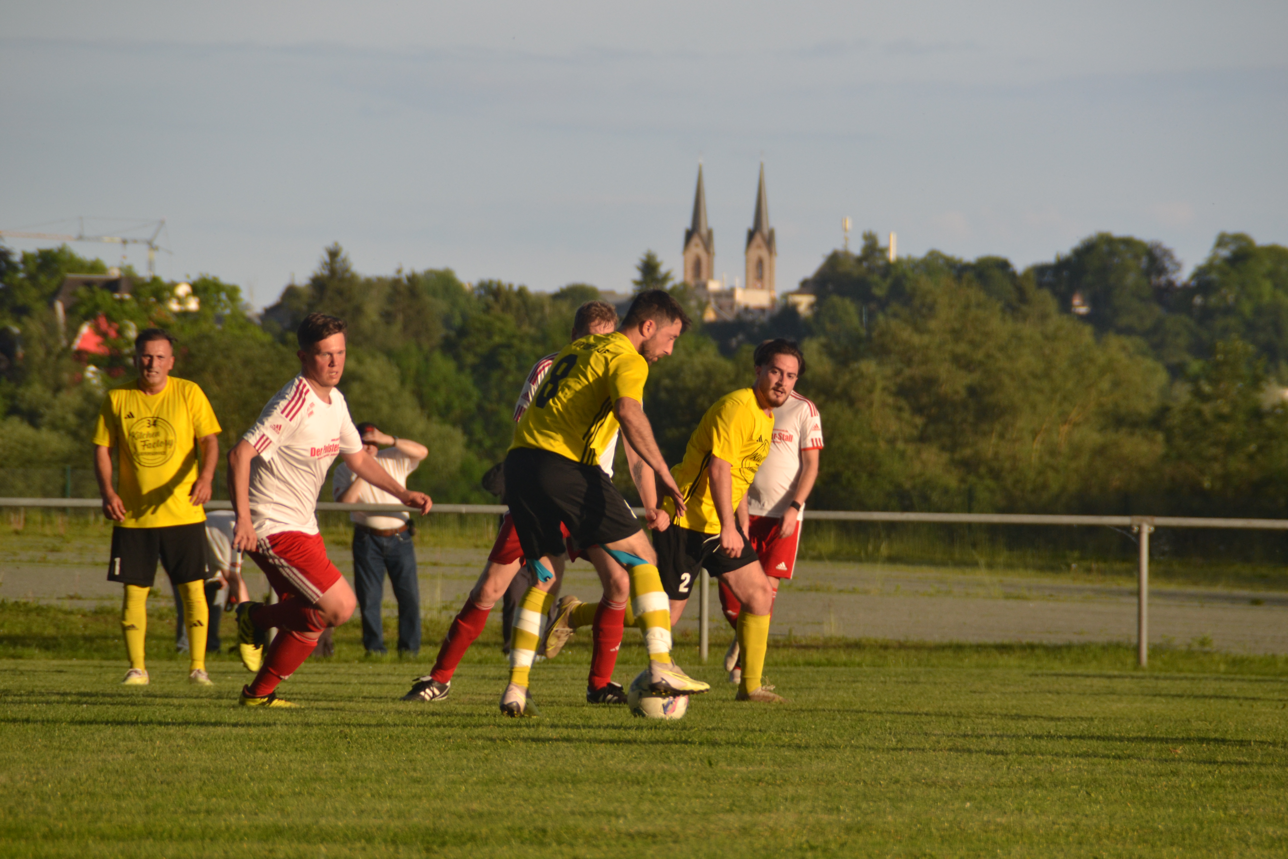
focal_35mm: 300
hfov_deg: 6.9
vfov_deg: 4.6
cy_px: 430
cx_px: 644
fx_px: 10732
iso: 400
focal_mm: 200
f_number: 6.3
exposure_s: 1/640
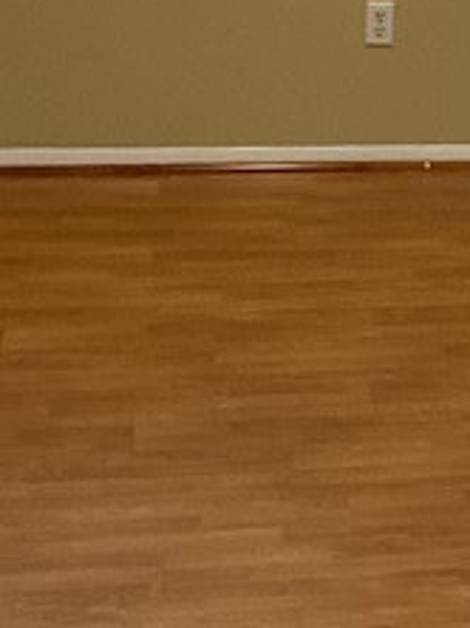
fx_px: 2431
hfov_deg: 10.3
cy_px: -88
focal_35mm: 134
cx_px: 906
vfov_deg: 14.4
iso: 125
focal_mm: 3
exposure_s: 1/60
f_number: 1.8
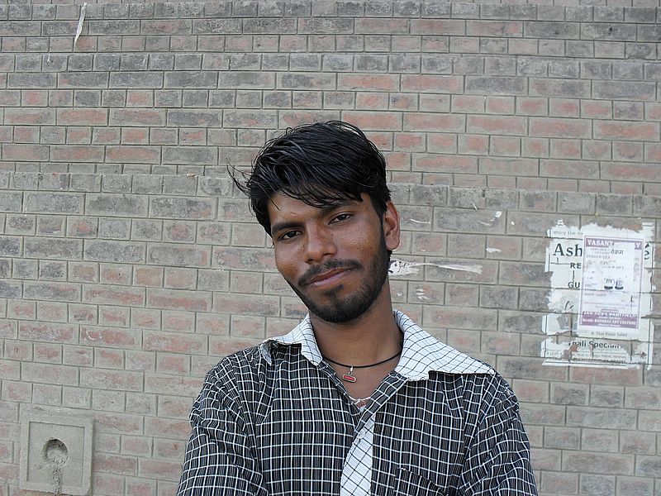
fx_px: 668
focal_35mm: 35
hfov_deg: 52.6
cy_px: 248
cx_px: 330
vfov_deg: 40.7
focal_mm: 6.3
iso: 100
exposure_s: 1/180
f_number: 3.2
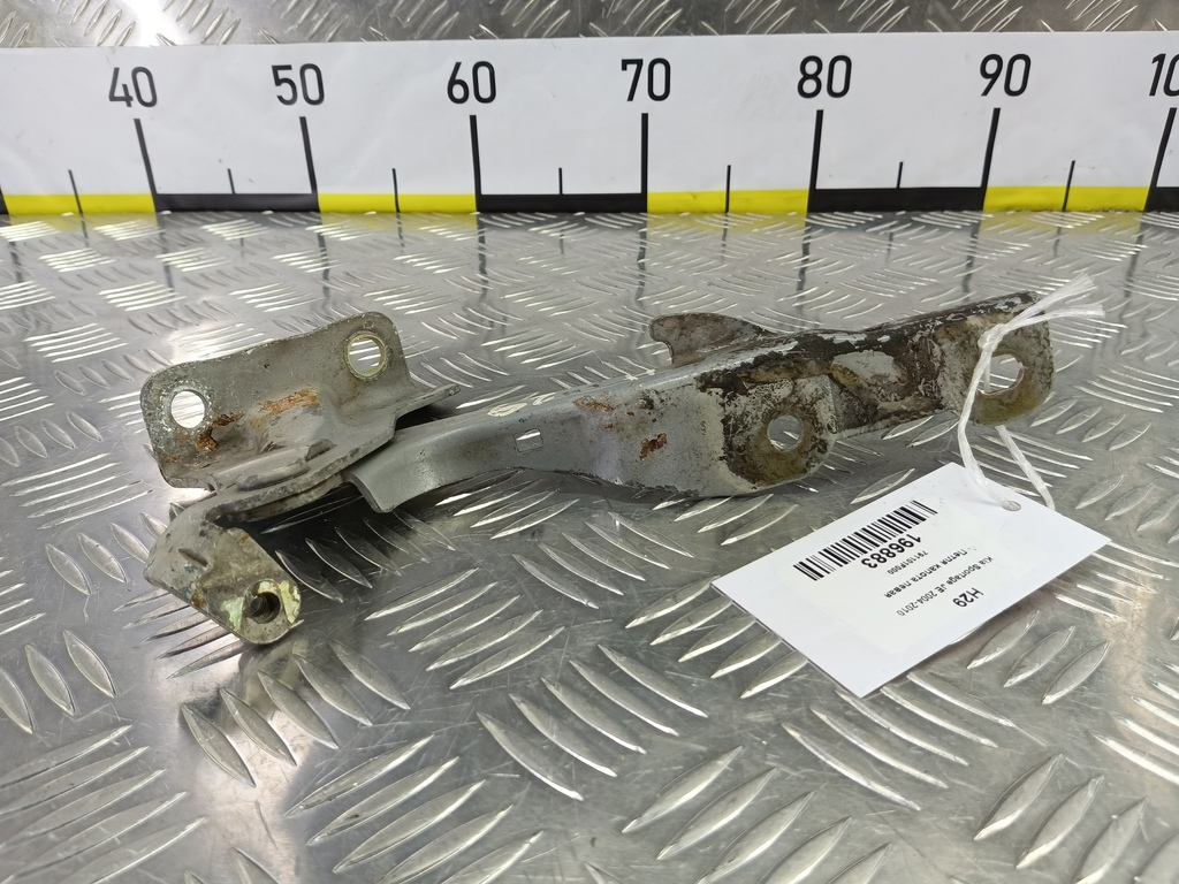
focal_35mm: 23
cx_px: 590
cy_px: 442
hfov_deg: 73.9
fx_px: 783
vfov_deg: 58.9
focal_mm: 4.11
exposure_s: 1/50
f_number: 1.6
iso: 124
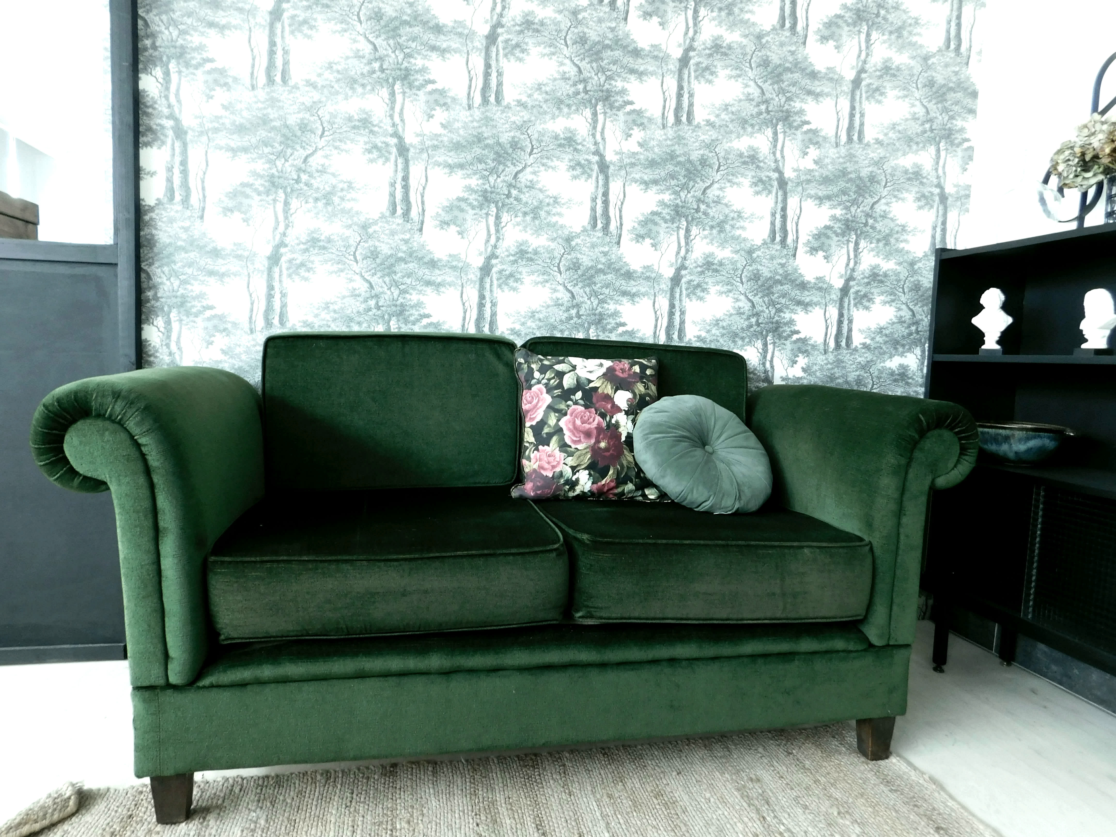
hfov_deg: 73.9
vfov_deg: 58.9
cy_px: 418
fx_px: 742
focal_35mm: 23
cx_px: 558
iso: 125
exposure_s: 1/5
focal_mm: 4
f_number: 3
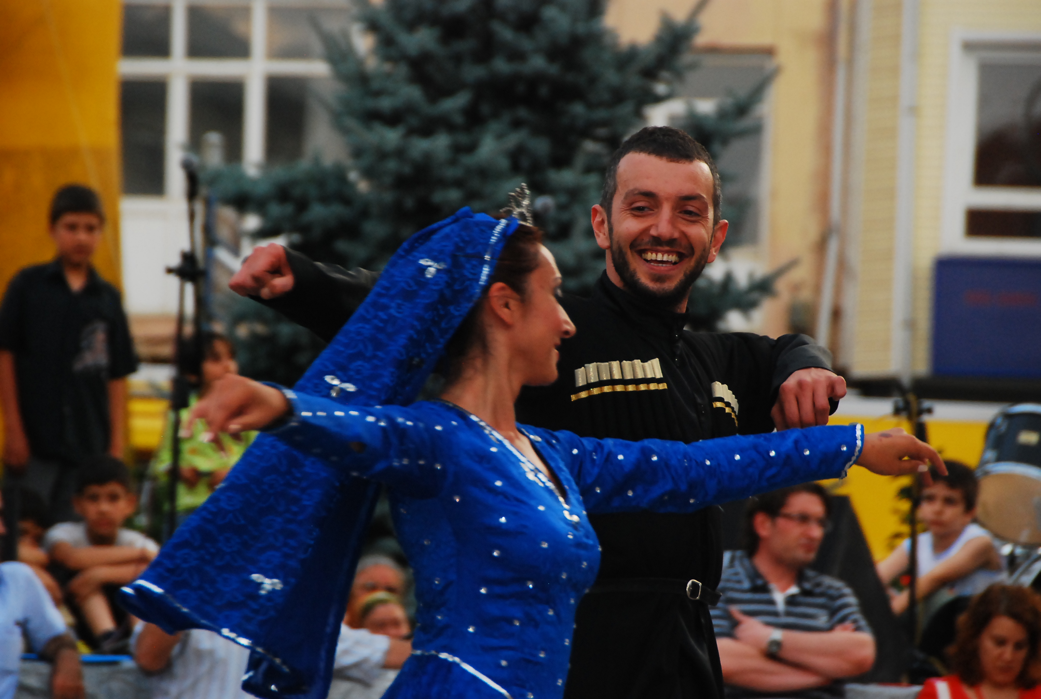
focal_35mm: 255
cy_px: 350
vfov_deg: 5.4
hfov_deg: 8.1
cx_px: 520
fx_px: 7389
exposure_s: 1/125
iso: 800
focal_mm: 170
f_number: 8
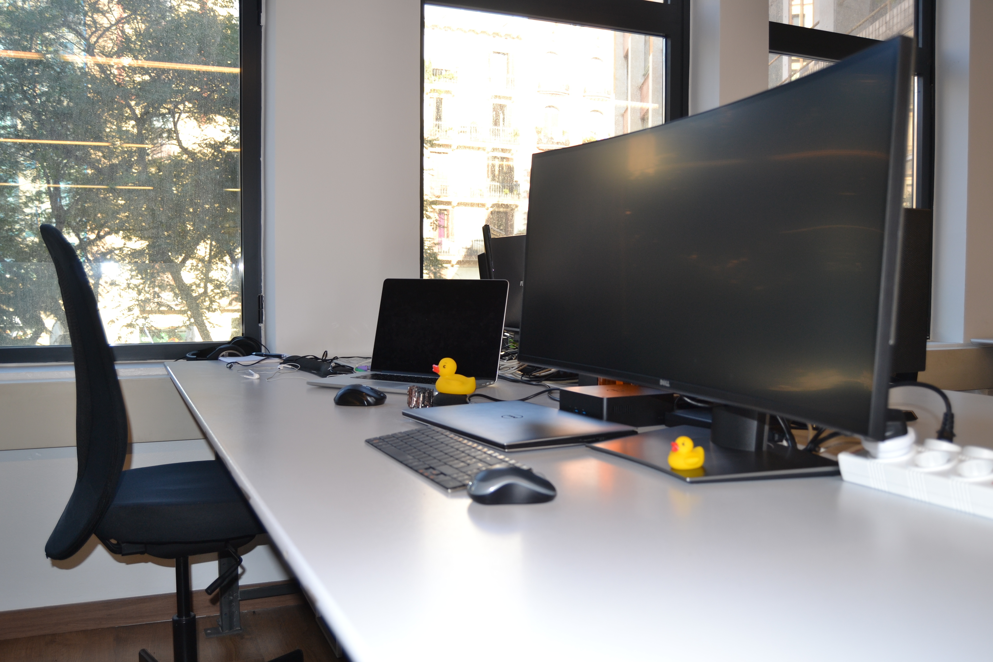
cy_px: 331
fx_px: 827
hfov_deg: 61.9
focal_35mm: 30
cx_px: 496
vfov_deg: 43.6
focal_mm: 20
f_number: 4
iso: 140
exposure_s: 1/125
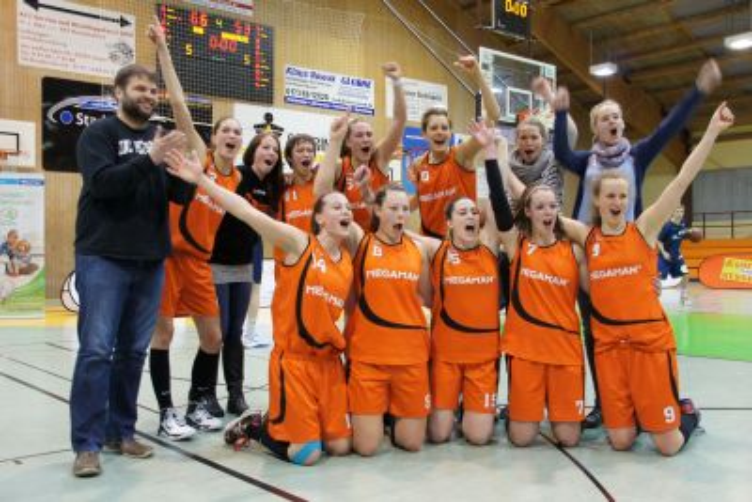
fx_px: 690
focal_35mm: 33
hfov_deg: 57.2
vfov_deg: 40.0
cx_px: 376
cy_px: 251
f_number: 5
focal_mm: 22
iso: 1600
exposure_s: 1/40
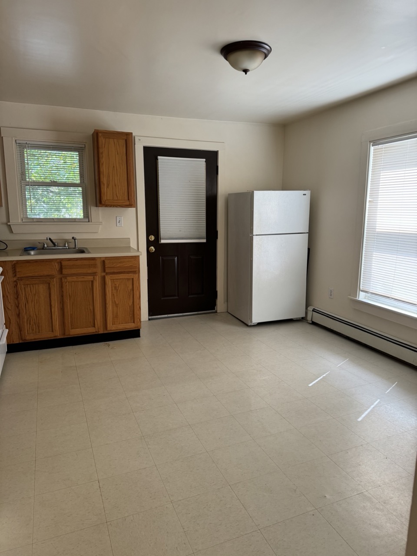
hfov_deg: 56.8
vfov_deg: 71.6
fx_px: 385
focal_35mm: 24
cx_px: 208
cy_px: 278
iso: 160
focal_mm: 6.76
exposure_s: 1/121
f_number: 1.78
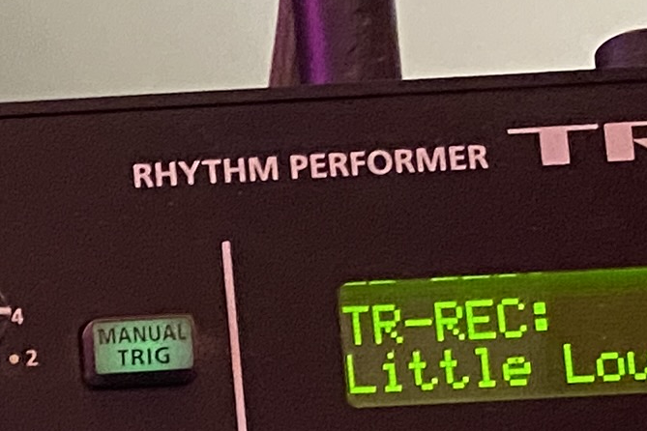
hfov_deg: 11.5
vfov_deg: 7.6
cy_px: 1186
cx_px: -603
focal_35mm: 163
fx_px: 2929
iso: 800
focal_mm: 4.25
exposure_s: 1/29
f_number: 1.8
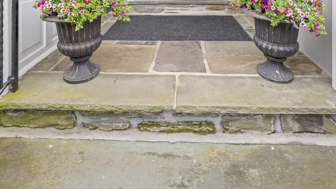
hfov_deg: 76.7
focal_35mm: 24
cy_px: -42
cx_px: 174
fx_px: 212
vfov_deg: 36.3
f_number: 7.1
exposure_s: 1/50
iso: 500
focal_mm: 14.5
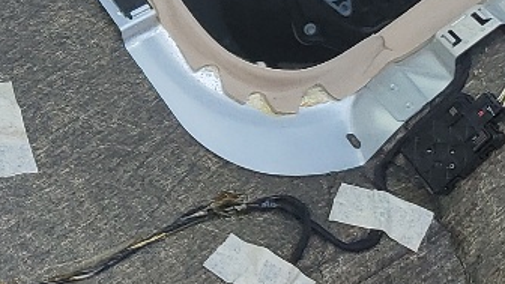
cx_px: -179
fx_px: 1808
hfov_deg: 15.1
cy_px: 50
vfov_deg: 9.0
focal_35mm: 135
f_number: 1.5
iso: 50
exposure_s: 1/455
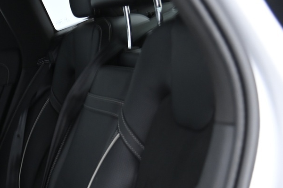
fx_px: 511
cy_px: 205
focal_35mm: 65
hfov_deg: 29.6
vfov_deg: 20.0
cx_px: 26
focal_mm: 24
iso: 1250
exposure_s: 1/5
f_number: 4
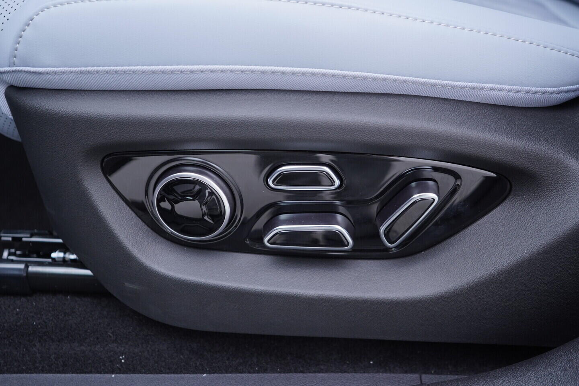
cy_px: 193
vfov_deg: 36.9
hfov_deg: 53.1
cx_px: 290
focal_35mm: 36
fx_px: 579
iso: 200
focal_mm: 24
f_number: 2.8
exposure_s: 1/40
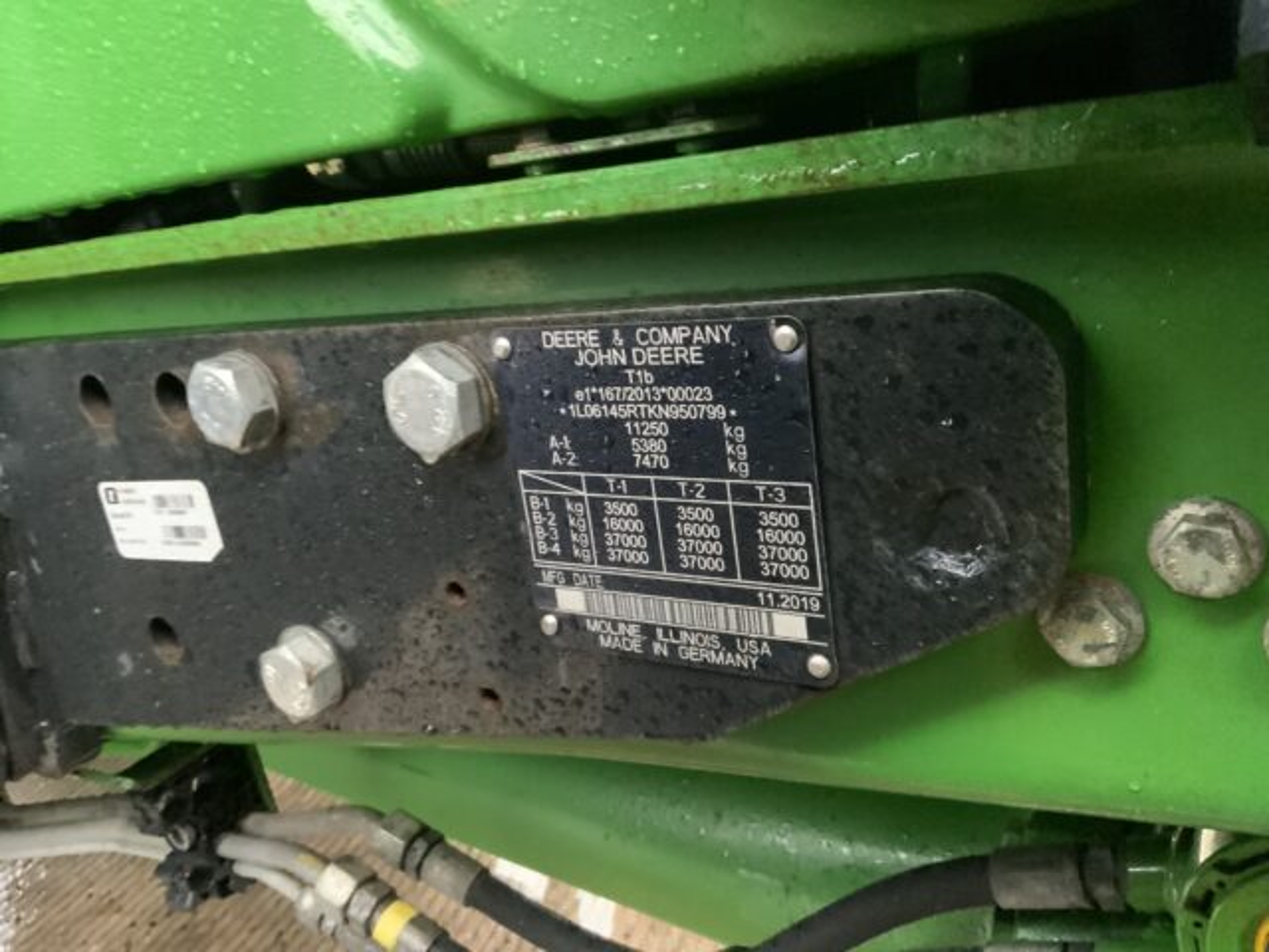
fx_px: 1063
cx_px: 634
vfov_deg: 48.2
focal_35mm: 29
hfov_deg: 61.7
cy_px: 476
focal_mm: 3
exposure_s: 1/30
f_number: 1.8
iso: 500
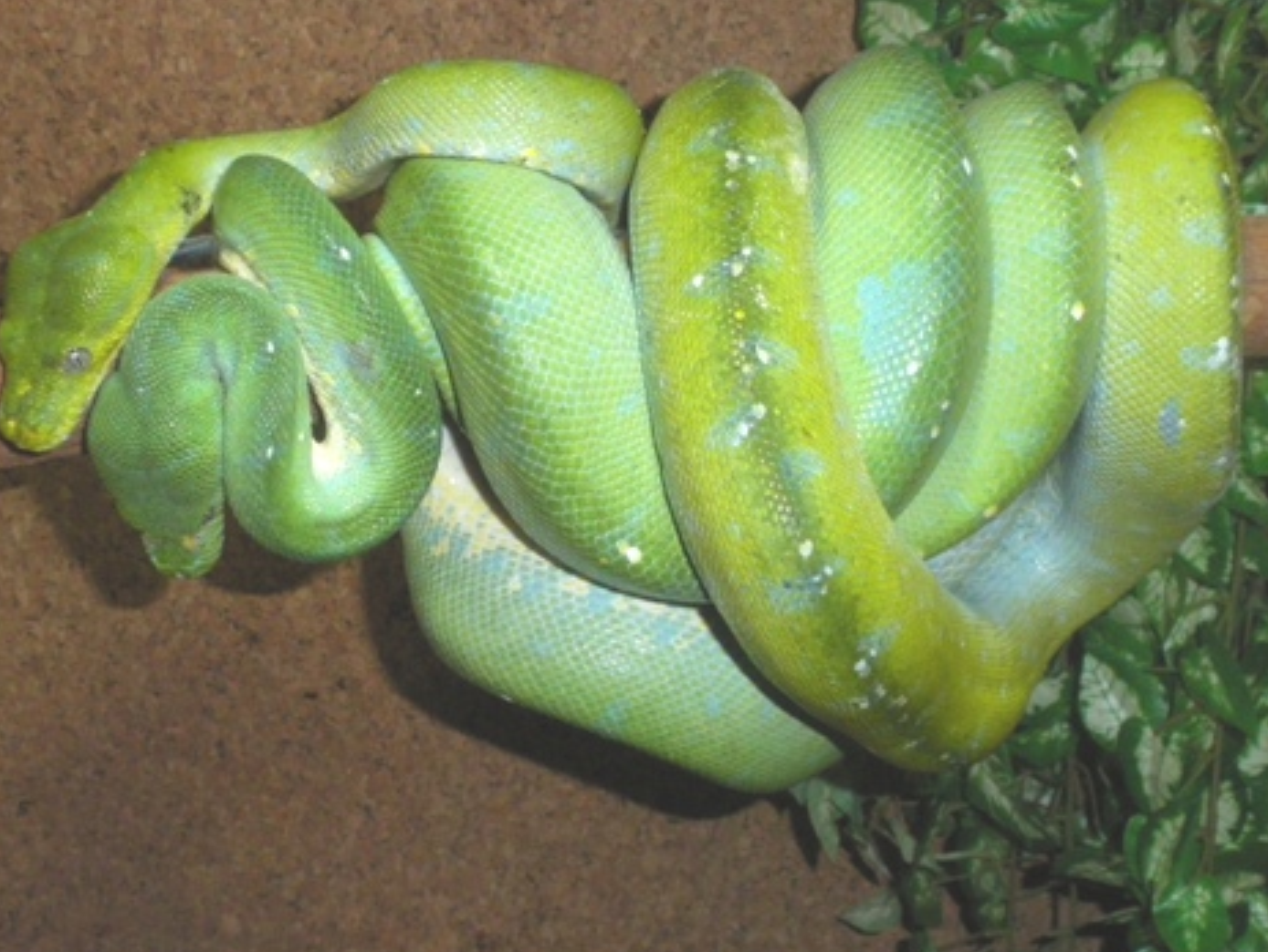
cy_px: 424
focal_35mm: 58
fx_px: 2126
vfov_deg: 25.3
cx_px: 589
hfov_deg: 33.2
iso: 400
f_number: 4
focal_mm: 7.5
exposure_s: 1/50
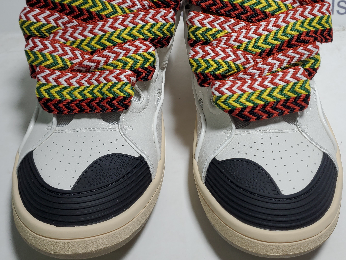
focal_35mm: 39
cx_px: 194
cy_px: 82
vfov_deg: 36.4
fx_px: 390
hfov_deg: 47.8
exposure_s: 1/632
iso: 50
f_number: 1.5
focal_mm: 4.3
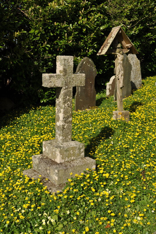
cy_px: 117
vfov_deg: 49.6
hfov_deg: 34.2
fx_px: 254
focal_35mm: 39
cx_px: 78
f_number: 9
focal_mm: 26
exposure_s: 1/250
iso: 250
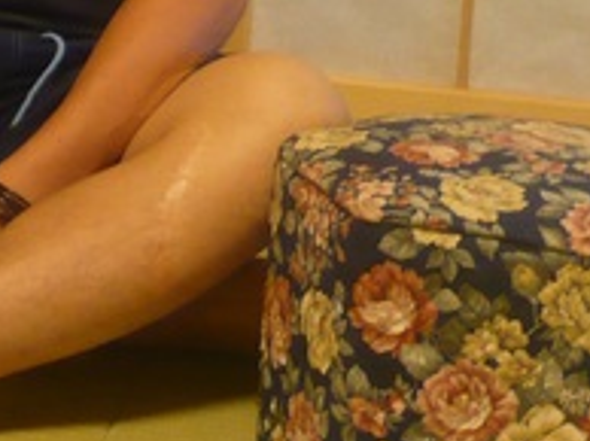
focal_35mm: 132
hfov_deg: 14.0
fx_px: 2247
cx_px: -304
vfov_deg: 10.8
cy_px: -246
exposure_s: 1/8
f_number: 3.3
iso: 200
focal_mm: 6.6
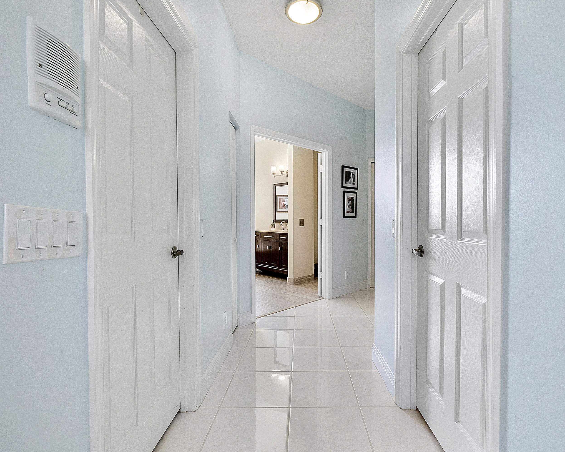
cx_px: 304
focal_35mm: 17
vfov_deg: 77.0
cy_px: 226
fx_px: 284
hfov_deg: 89.5
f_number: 9
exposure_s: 1/8
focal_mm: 10
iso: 250
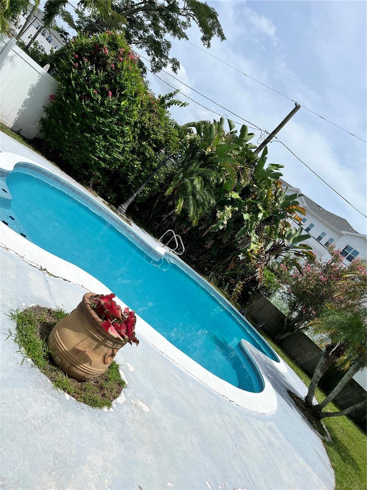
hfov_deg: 53.1
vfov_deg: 67.3
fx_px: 368
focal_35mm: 26
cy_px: 245
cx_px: 184
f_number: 1.6
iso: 50
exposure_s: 1/5848
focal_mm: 5.1
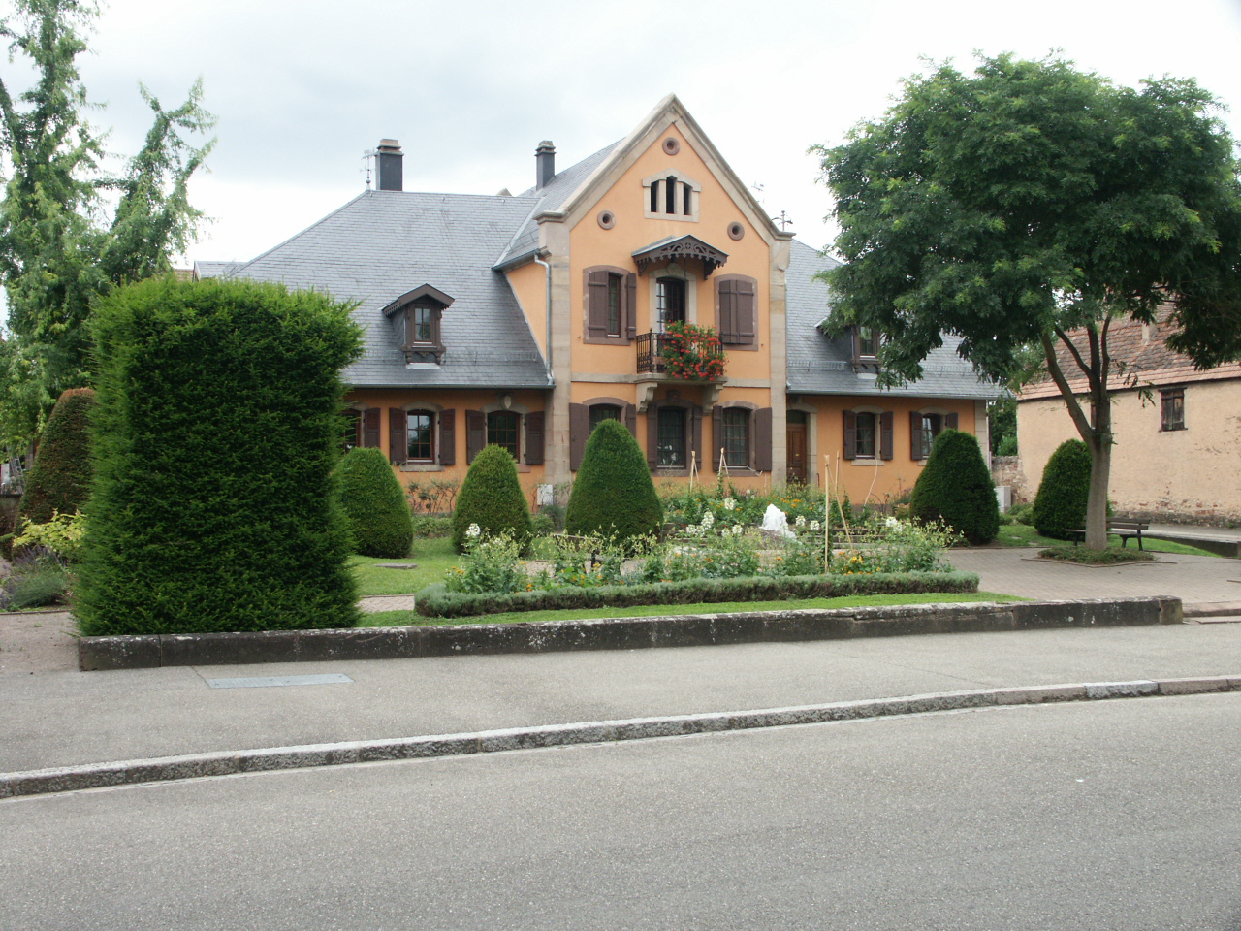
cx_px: 620
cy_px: 466
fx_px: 1362
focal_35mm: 38
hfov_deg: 49.0
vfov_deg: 37.7
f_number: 4.5
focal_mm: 9.76
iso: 100
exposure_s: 1/180
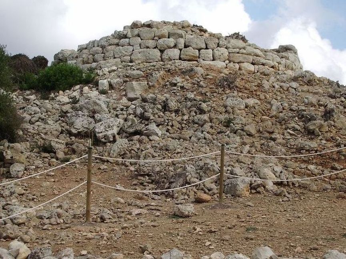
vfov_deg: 19.9
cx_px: 173
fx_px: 739
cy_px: 130
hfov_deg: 26.4
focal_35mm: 74
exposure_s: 1/200
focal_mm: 12.2
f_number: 6.2
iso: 50
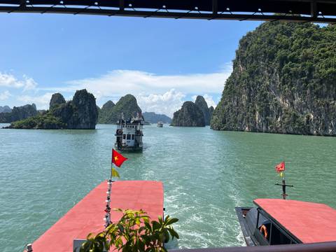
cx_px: 168
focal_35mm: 26
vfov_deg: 53.1
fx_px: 252
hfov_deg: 67.3
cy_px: 126
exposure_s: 1/5076
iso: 50
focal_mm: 5.1
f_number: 1.6
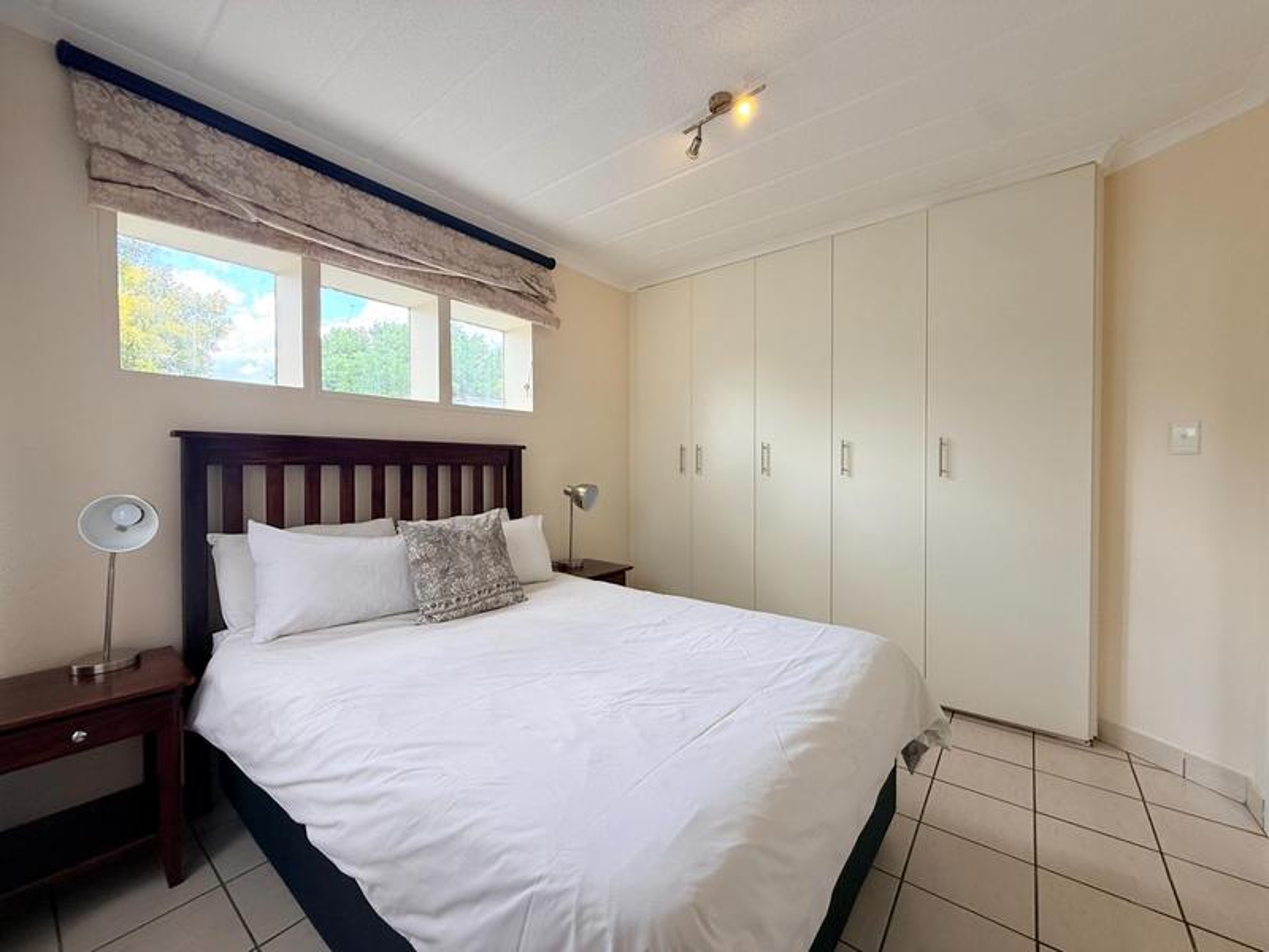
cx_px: 634
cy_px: 476
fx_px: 513
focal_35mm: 14
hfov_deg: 102.1
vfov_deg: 85.7
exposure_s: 1/140
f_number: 2.2
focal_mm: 2.22
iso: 64
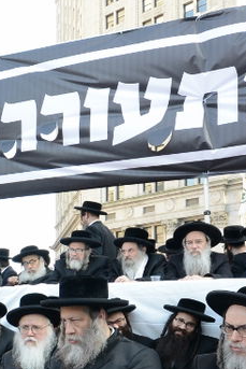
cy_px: 327
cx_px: -103
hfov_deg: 22.0
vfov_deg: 35.5
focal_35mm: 53
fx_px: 543
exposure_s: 1/160
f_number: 8
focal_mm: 13
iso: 800
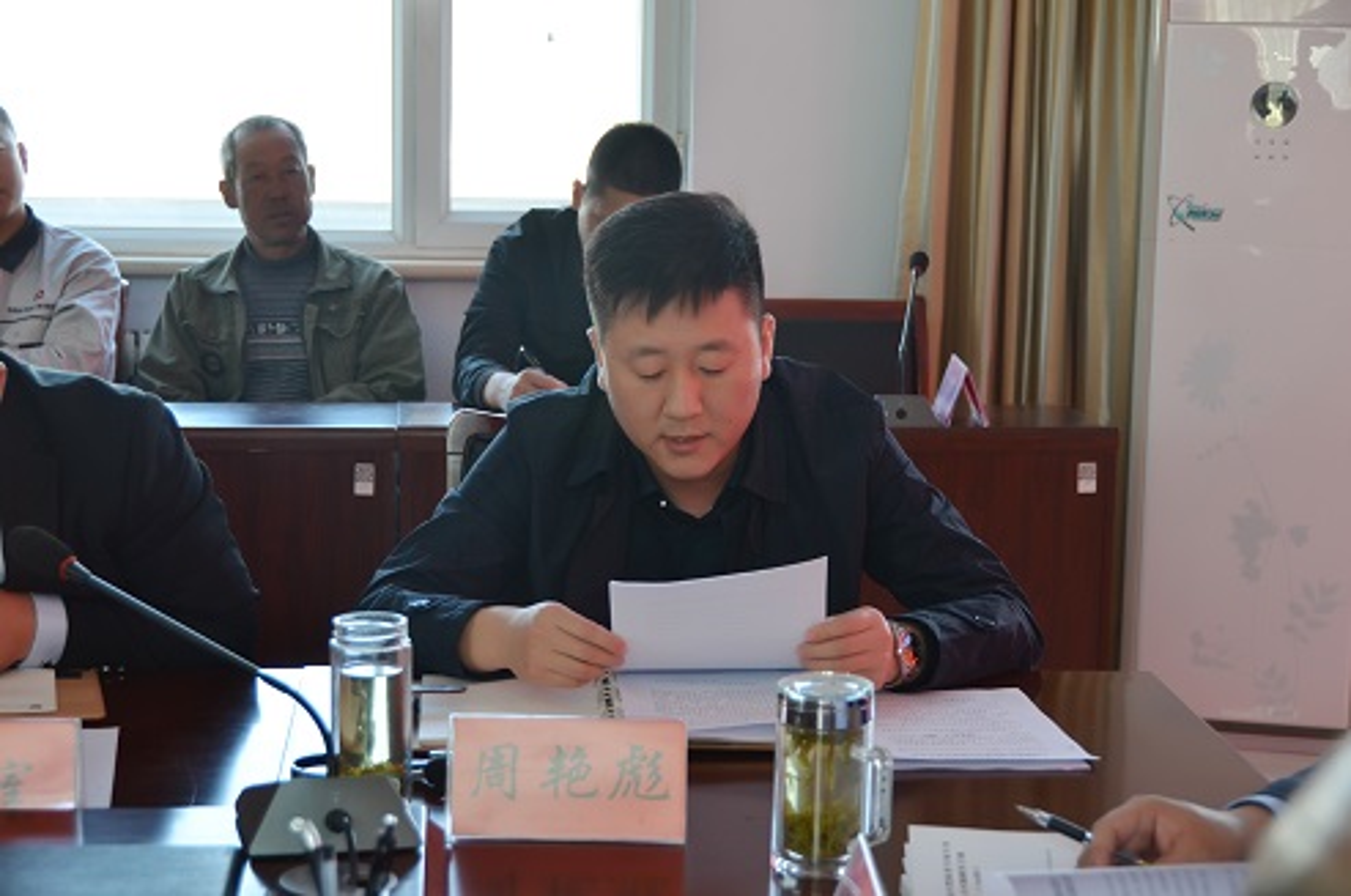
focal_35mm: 72
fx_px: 2698
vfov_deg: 18.9
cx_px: 676
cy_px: 448
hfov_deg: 28.1
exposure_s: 1/80
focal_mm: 48
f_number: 4.5
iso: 400
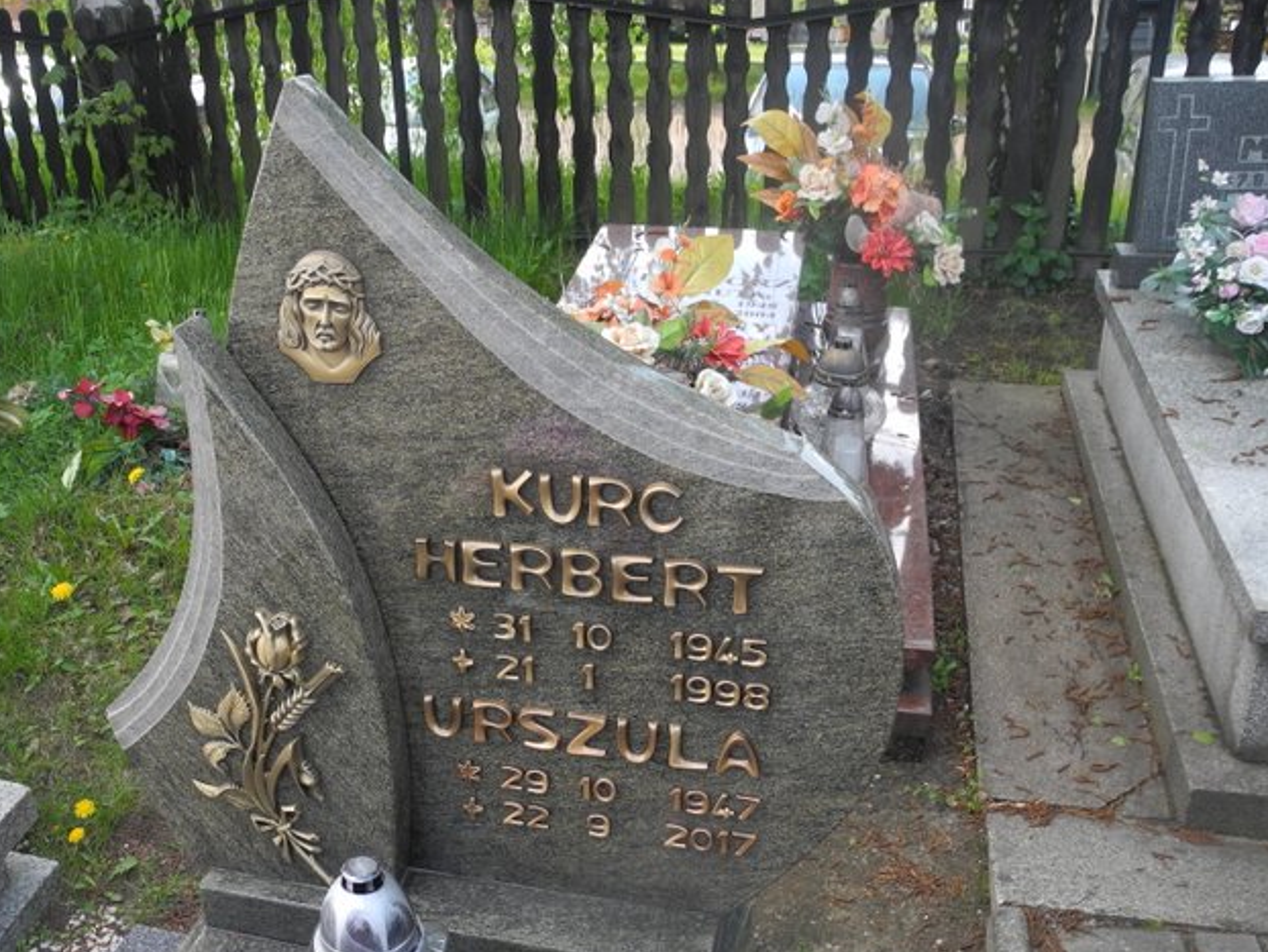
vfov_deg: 39.7
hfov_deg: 50.8
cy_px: 508
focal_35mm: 36
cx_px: 473
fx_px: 1319
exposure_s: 1/200
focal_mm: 6
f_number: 2.8
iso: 100
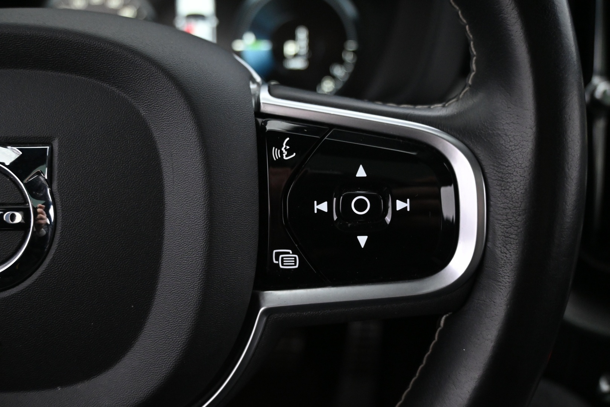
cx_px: 305
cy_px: 204
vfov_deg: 41.7
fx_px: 534
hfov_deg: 59.5
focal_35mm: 32
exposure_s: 1/30
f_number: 4
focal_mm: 21
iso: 2800
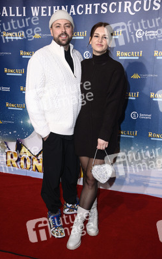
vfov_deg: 46.2
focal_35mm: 43
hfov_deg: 29.9
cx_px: 79
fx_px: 304
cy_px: 130
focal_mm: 42
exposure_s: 1/250
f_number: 5.6
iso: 1250
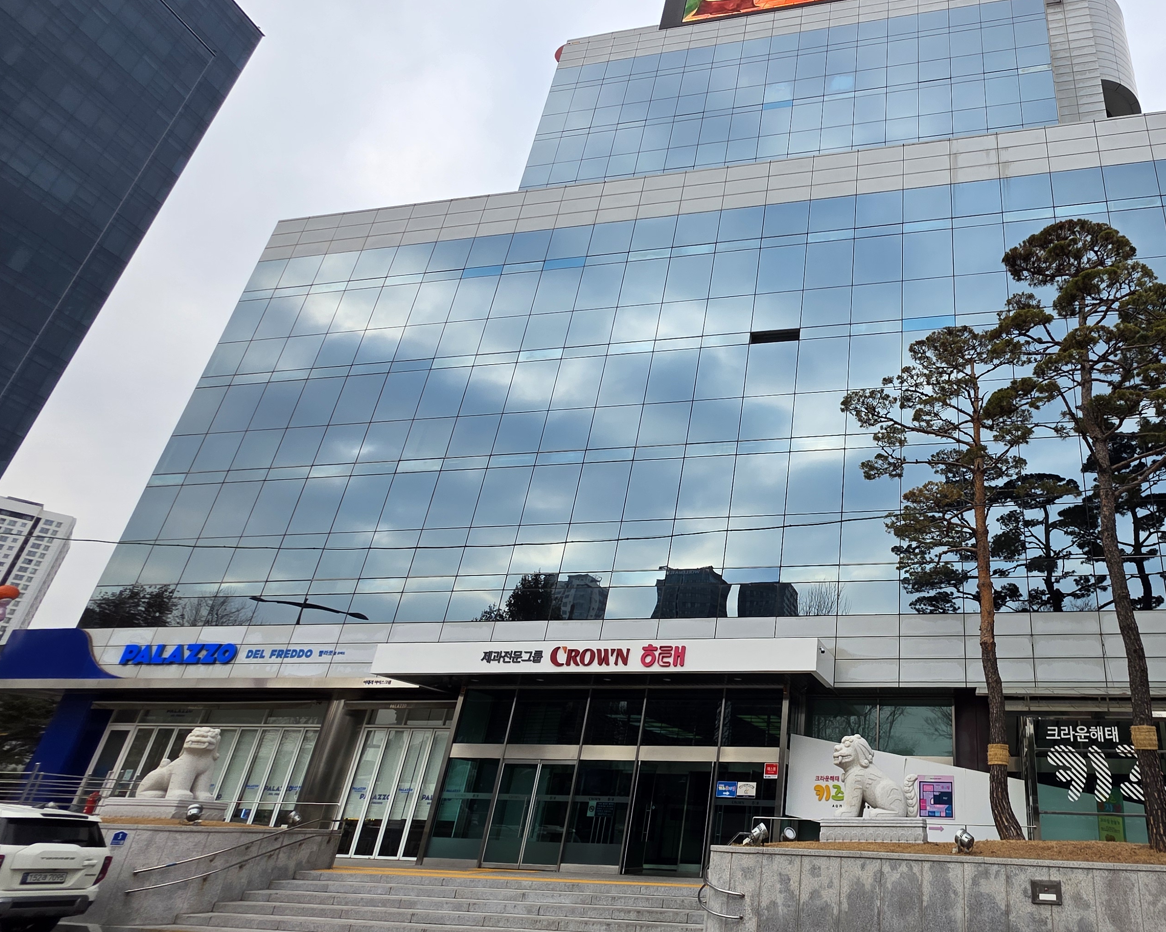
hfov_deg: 75.4
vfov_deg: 68.0
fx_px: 690
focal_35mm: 20
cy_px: 502
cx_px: 855
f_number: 1.9
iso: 40
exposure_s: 1/707
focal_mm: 2.2
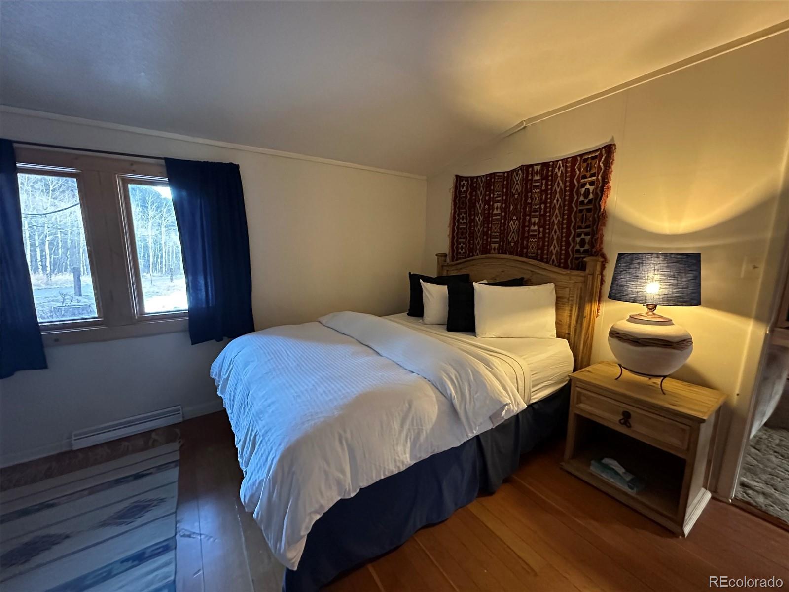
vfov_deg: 85.7
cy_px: 296
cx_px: 394
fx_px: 319
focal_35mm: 14
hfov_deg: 102.1
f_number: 2.2
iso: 1250
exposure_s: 1/60
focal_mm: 2.22
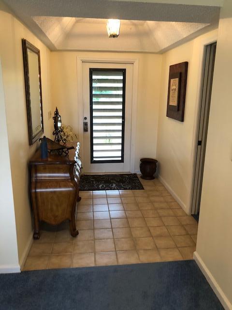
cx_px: 116
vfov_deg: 63.4
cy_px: 155
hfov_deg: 49.7
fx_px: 250
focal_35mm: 28
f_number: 1.8
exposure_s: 1/15
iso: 50
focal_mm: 3.99
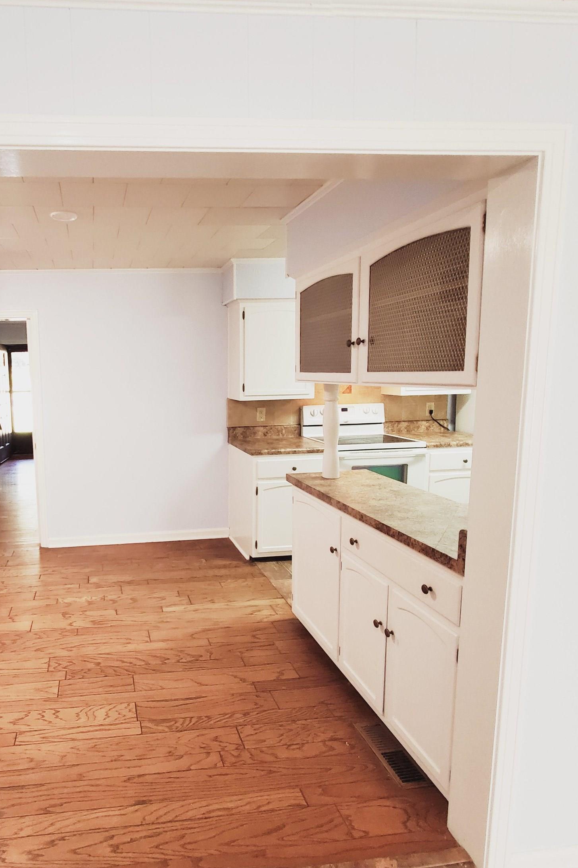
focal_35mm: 19
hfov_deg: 60.4
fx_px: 458
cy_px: 436
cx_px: 134
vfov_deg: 86.9
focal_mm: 1.8
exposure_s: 1/60
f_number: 2.2
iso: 400
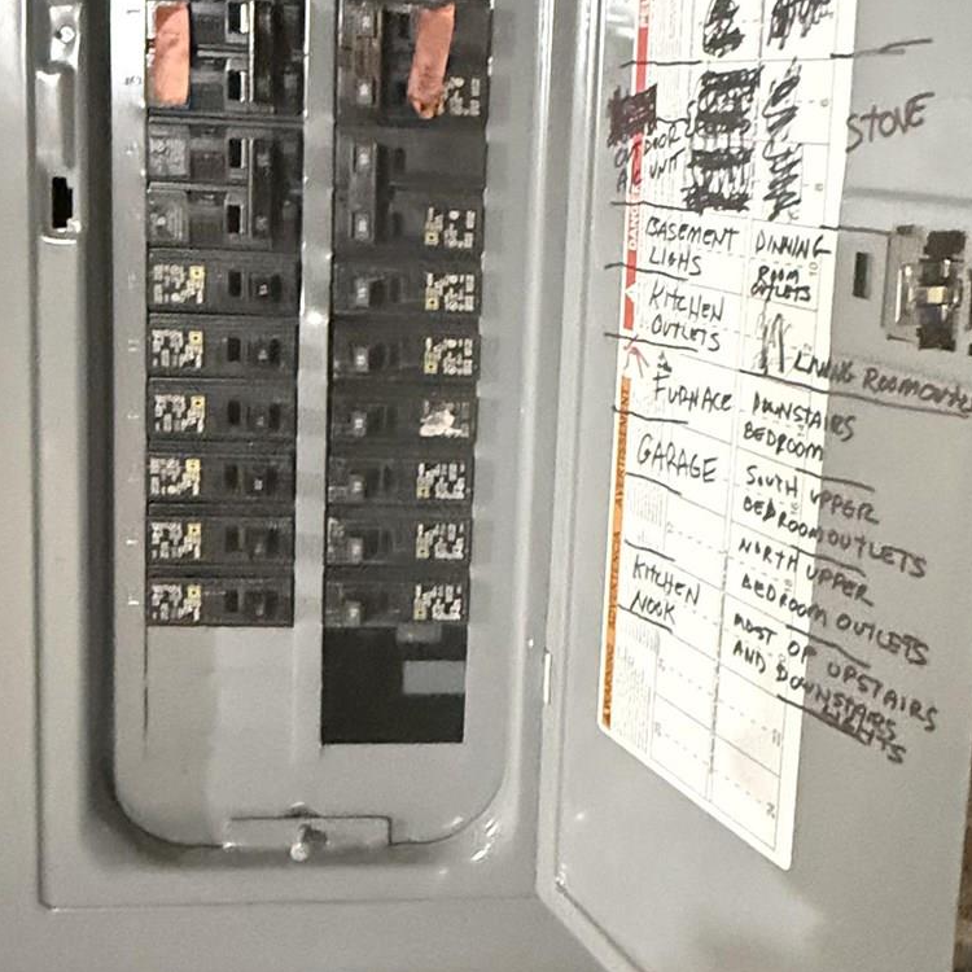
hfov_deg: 43.8
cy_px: 283
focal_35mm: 38
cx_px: 553
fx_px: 1207
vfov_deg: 42.9
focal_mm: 2.22
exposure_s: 1/24
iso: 2500
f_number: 2.2
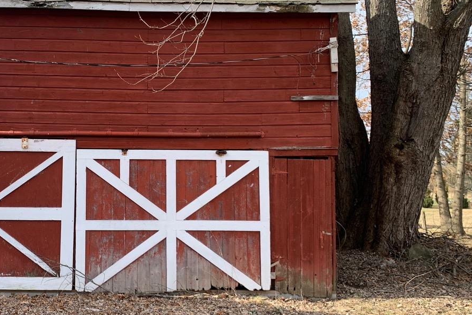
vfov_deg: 34.2
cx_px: 142
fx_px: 511
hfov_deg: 48.4
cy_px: 147
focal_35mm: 39
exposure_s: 1/716
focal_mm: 4.25
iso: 25
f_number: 1.8
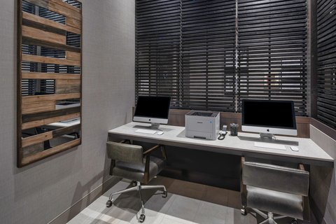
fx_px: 177
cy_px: 112
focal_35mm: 19
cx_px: 168
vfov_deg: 64.6
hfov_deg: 86.9
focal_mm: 19
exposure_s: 1/3
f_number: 8
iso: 100
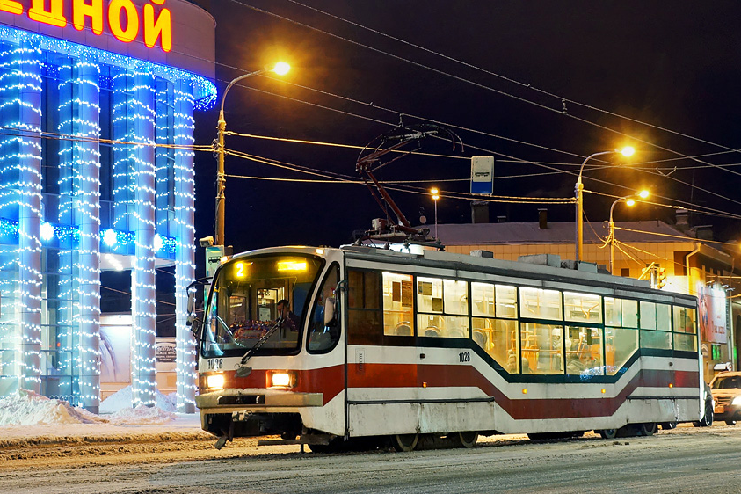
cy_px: 211
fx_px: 1538
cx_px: 403
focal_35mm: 75
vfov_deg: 18.2
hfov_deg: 27.1
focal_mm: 35
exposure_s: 1/3
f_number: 7.1
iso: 400
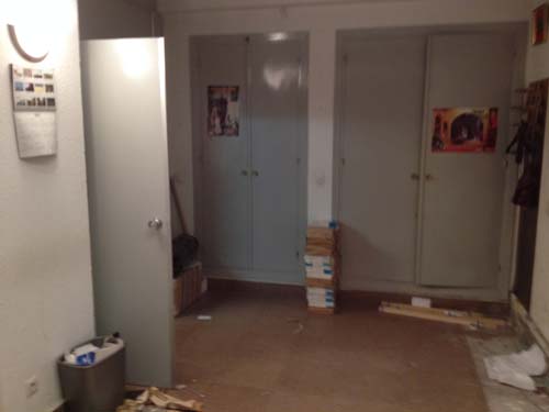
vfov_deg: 40.7
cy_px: 206
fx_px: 555
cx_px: 274
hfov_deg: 52.6
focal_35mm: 35
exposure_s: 1/20
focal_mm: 4.28
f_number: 2.4
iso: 160
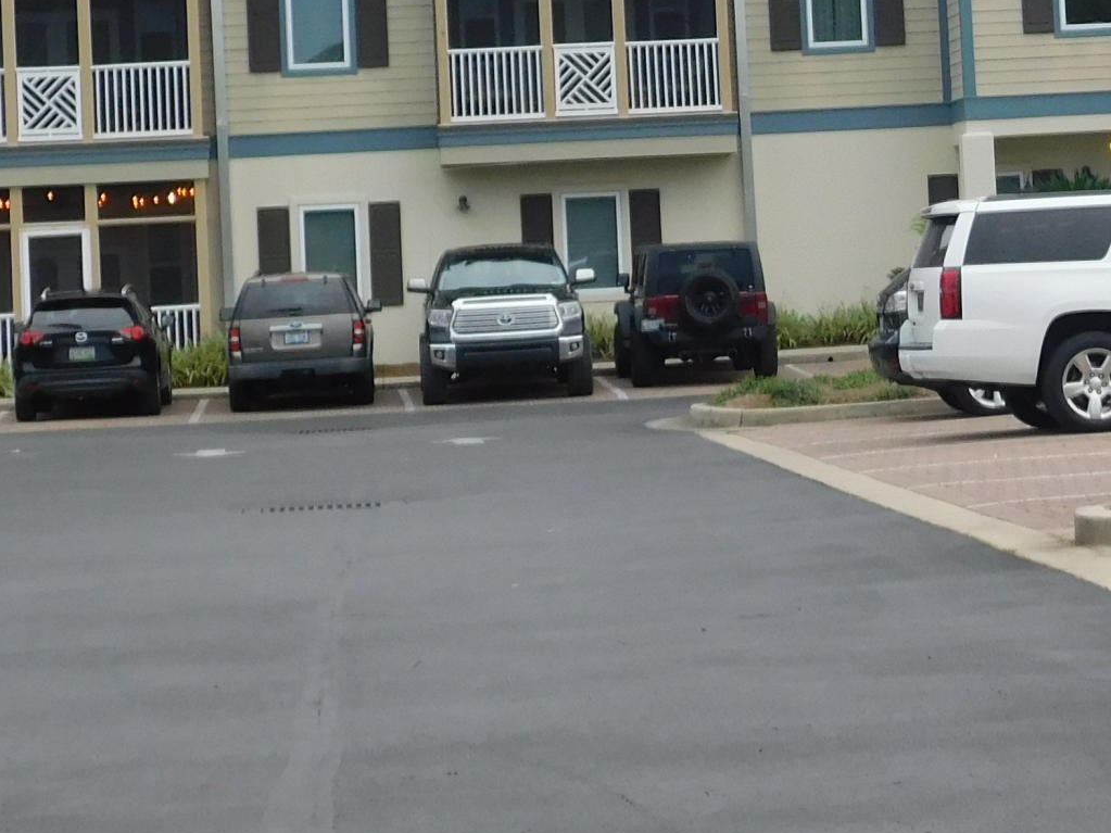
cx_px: 1037
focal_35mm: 132
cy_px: 36
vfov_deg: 11.1
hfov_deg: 14.8
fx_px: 4236
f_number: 3.7
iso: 125
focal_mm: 8
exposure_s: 1/60
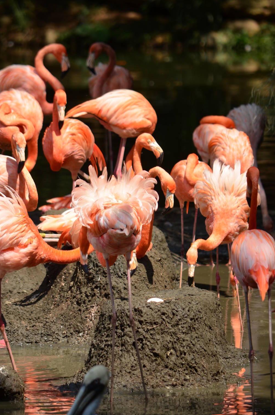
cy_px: 218
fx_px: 5467
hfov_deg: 2.9
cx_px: 143
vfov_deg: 4.3
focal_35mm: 475
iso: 400
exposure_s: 1/2000
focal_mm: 300
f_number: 5.6
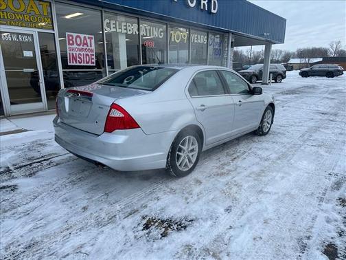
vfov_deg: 56.8
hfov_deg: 71.6
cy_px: 130
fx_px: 240
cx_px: 173
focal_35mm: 24
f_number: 1.78
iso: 80
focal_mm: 6.86
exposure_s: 1/2028
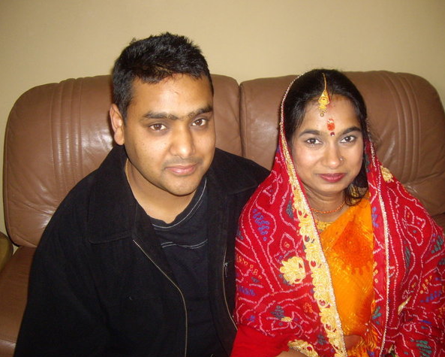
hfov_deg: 45.8
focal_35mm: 40
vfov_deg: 37.4
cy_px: 180
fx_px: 527
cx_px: 227
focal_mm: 6.2
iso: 200
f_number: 2.7
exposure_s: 1/40
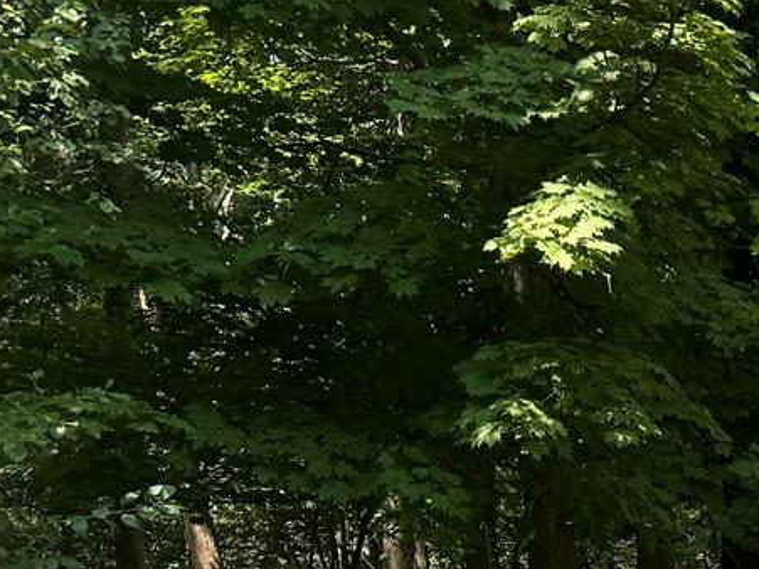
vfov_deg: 13.3
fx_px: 2389
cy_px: 616
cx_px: 1584
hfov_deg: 14.5
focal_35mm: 109
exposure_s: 1/1597
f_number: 1.78
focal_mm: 6.76
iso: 80
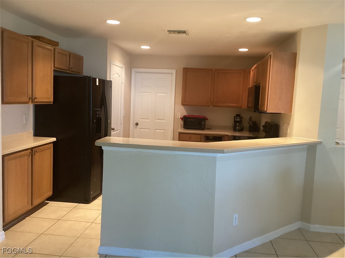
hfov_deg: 58.4
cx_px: 172
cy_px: 129
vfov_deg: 45.4
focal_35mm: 31
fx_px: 309
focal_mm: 3.3
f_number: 2.4
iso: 250
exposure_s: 1/40
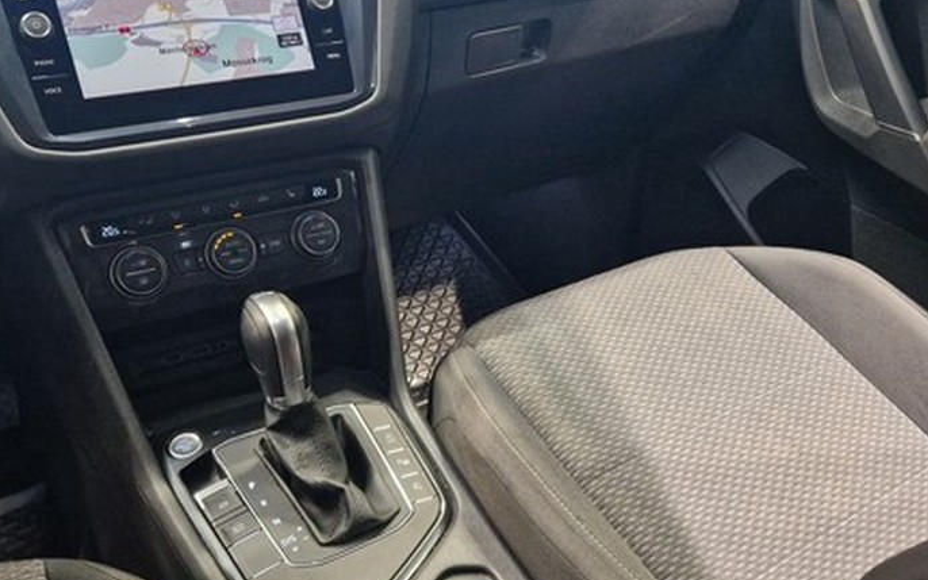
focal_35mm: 36
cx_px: 489
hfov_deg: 54.0
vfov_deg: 35.3
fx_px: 911
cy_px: 270
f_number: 1.8
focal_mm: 5.4
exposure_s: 1/100
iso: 640
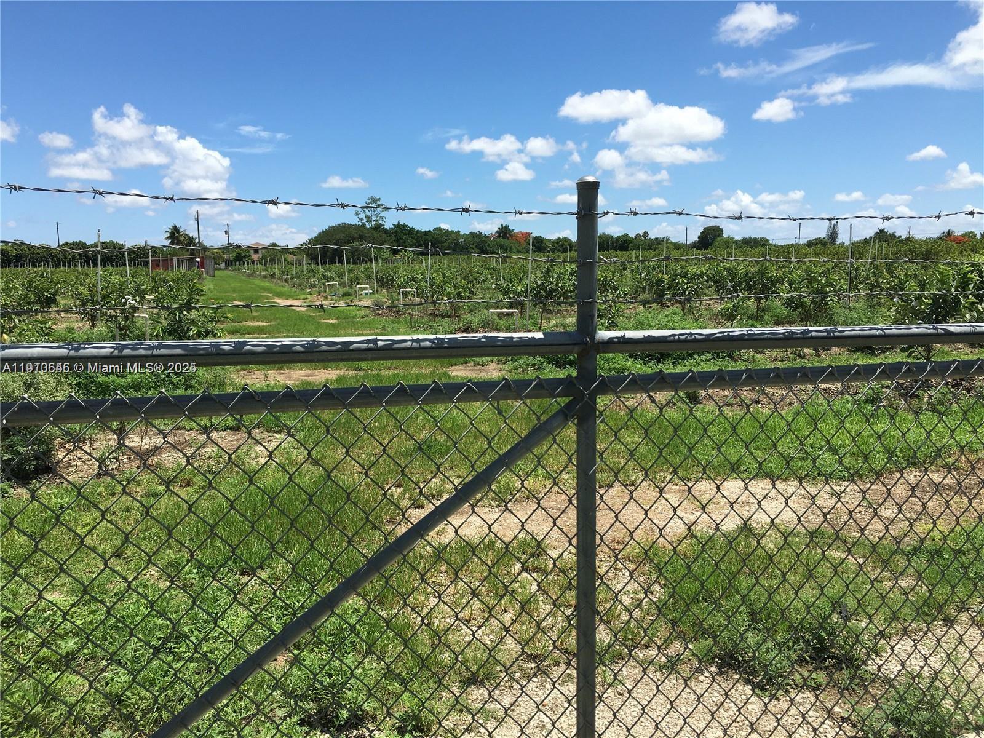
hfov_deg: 61.7
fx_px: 824
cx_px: 492
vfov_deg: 48.2
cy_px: 369
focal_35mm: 29
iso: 25
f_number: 2.2
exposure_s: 1/1748
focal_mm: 4.15
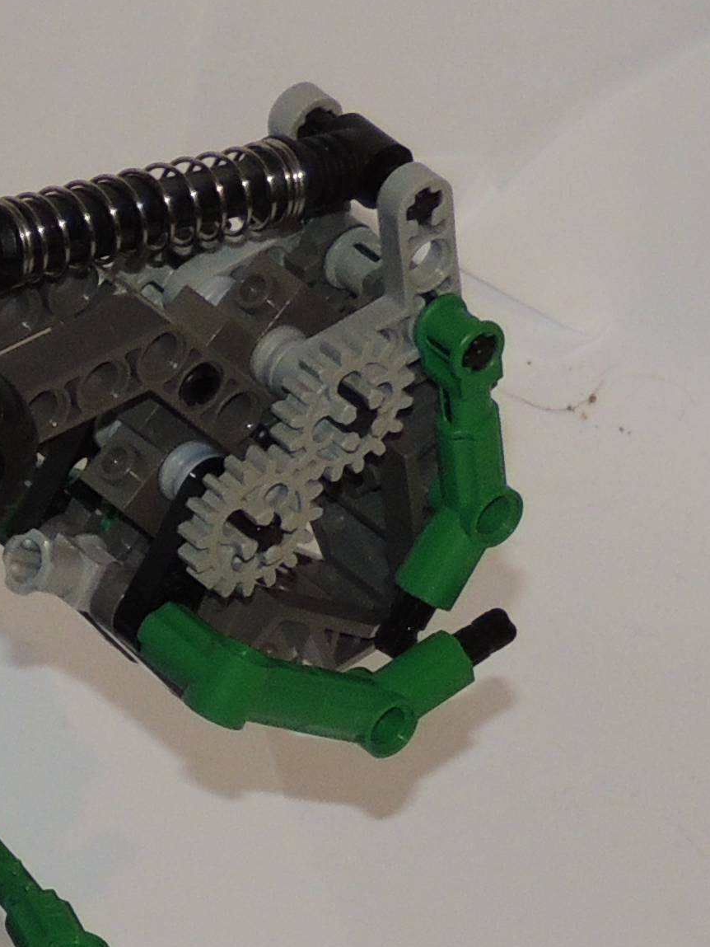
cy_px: 968
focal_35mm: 401
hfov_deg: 3.6
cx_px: -1128
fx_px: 10964
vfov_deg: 4.9
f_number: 4.1
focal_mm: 17.8
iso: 200
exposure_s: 1/60
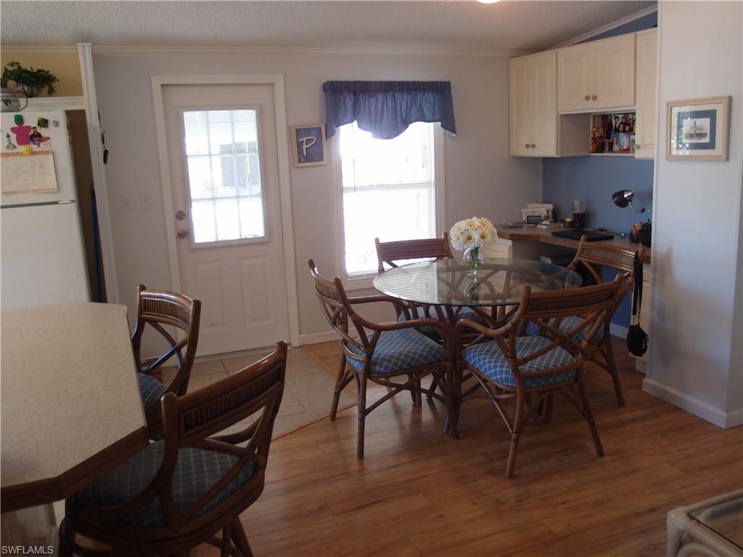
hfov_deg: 60.0
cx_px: 372
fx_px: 644
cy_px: 278
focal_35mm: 30
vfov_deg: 46.8
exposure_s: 1/60
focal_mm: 6.48
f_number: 1.8
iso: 160
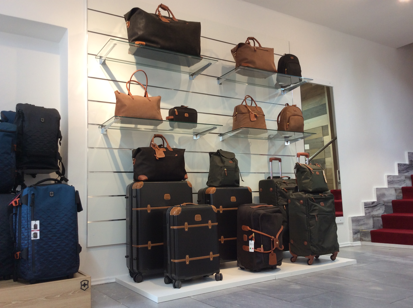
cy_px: 154
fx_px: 381
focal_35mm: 32
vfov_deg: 44.1
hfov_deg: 56.9
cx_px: 206
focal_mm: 3.3
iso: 40
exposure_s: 1/25
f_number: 2.4
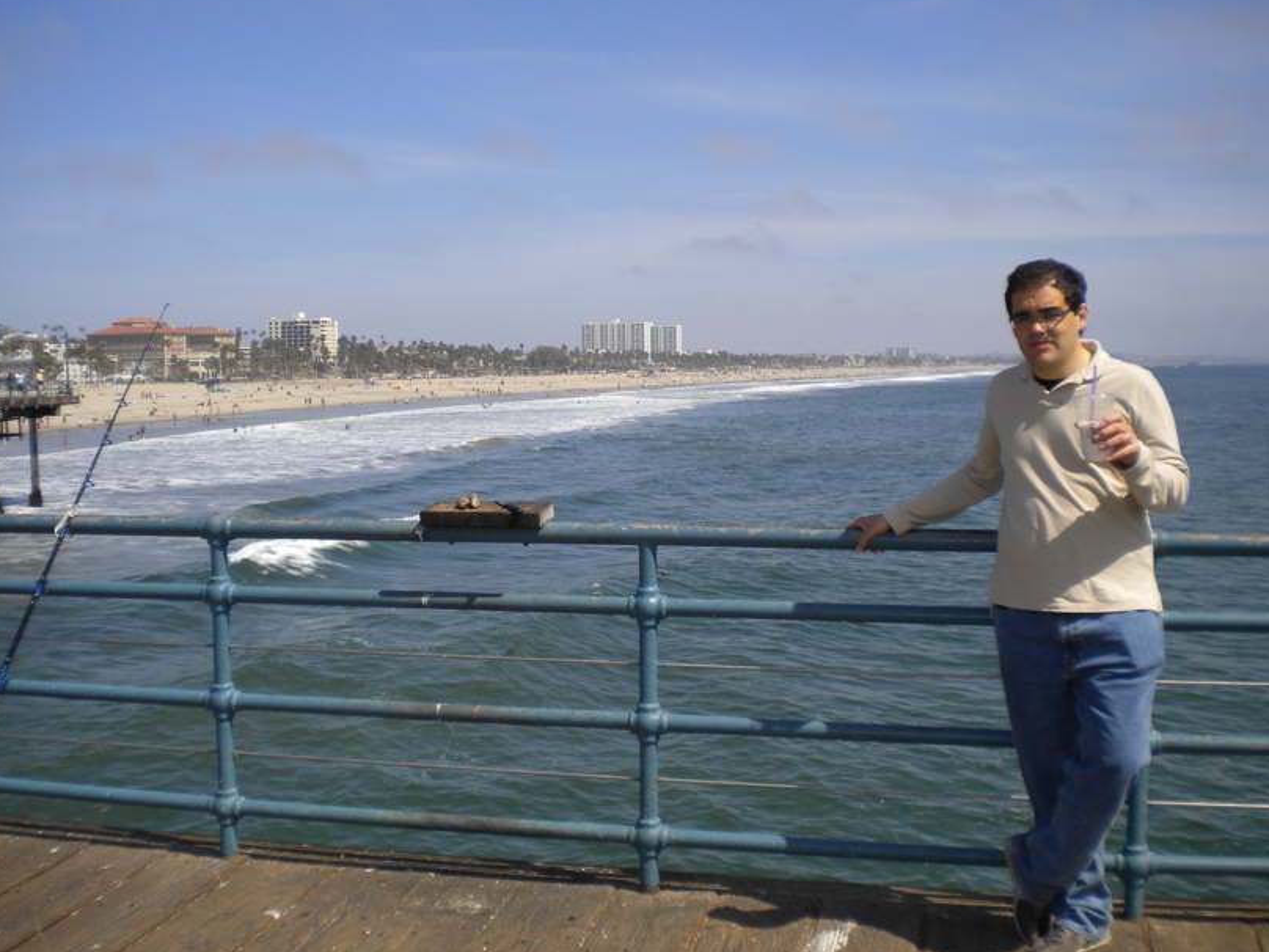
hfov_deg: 47.9
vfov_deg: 36.8
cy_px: 456
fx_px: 1430
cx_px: 650
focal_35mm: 39
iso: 80
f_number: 4.6
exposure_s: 1/1000
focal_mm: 6.3
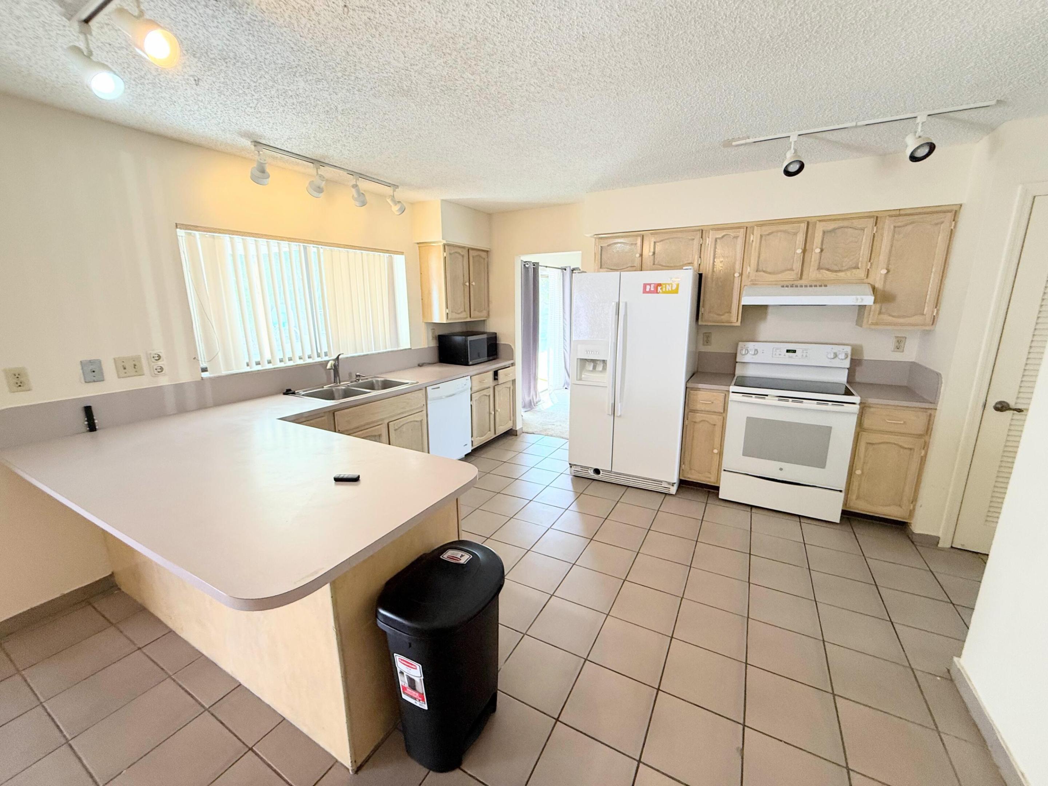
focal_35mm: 14
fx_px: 424
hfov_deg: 102.1
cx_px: 524
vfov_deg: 85.7
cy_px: 393
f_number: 2.2
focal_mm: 2.22
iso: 160
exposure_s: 1/120
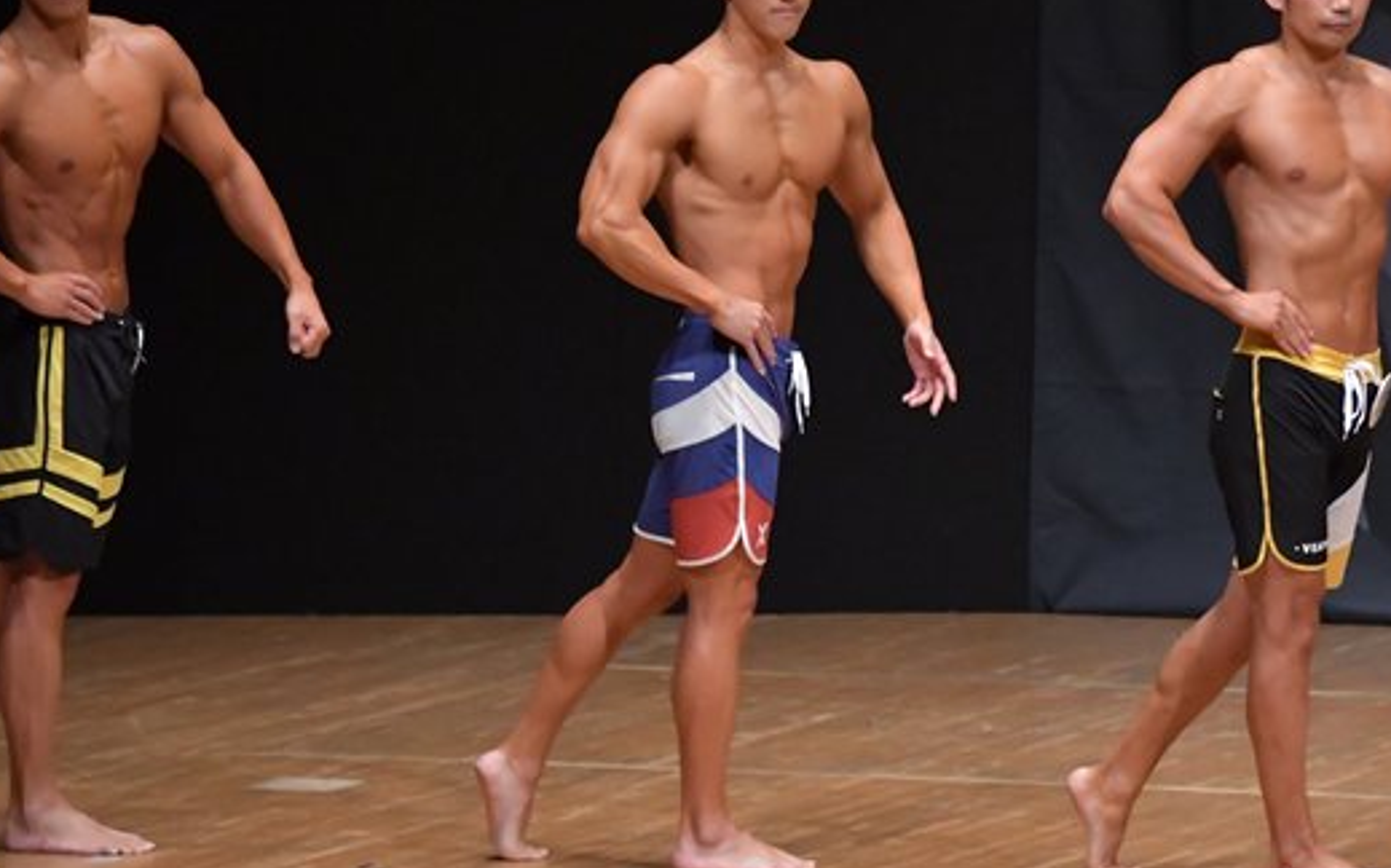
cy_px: 332
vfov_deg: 3.6
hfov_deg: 5.8
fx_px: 13832
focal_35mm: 365
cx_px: 830
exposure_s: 1/400
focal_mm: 160
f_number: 5.6
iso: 6400
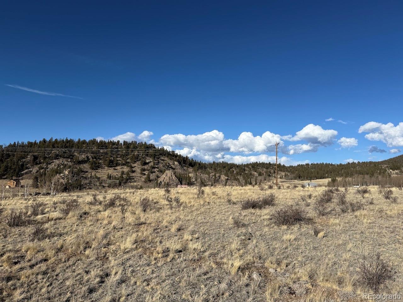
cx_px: 202
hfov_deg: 71.6
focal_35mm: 24
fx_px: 279
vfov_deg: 56.8
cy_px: 151
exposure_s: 1/6711
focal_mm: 6.76
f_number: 1.78
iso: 80
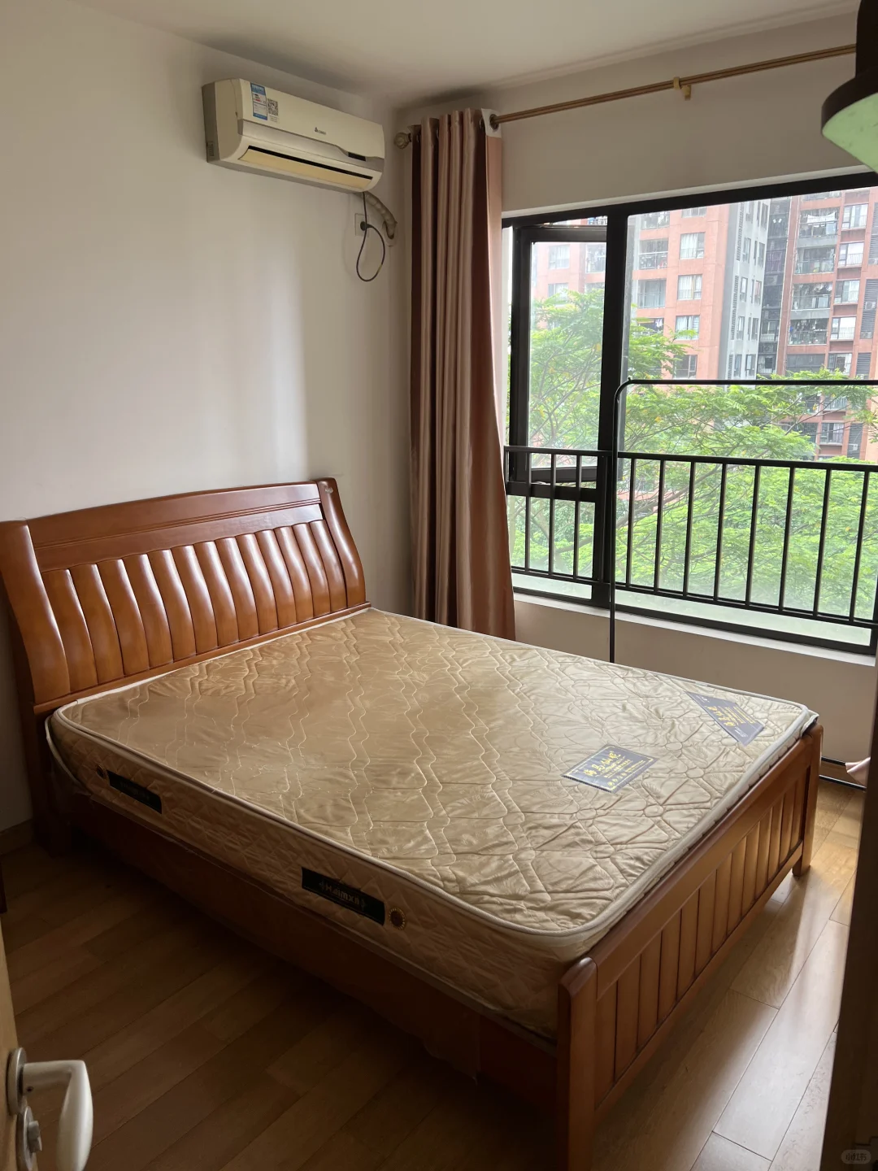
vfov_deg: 67.3
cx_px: 439
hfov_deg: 53.1
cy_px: 586
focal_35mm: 26
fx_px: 879
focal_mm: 5.7
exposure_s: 1/121
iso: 50
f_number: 1.5
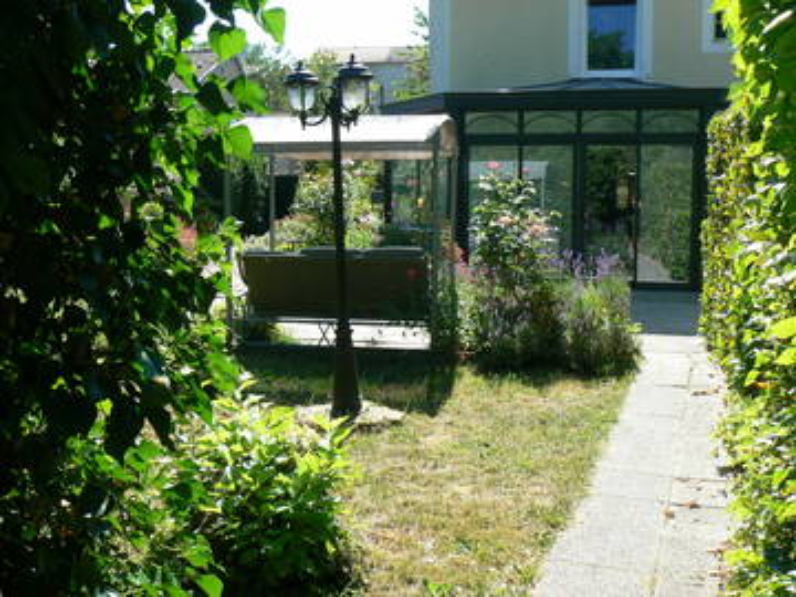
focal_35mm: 36
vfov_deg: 39.7
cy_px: 298
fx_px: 828
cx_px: 398
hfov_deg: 51.4
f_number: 5.6
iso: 80
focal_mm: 6
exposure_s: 1/125
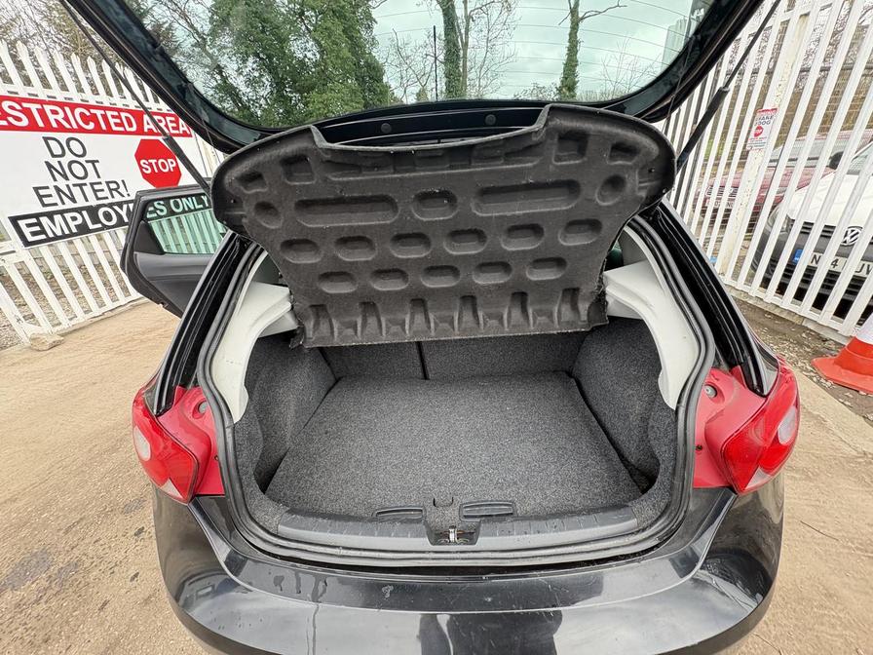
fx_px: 353
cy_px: 328
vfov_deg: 85.7
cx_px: 436
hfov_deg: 102.1
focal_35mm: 14
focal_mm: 2.22
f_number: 2.2
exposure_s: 1/99
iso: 160
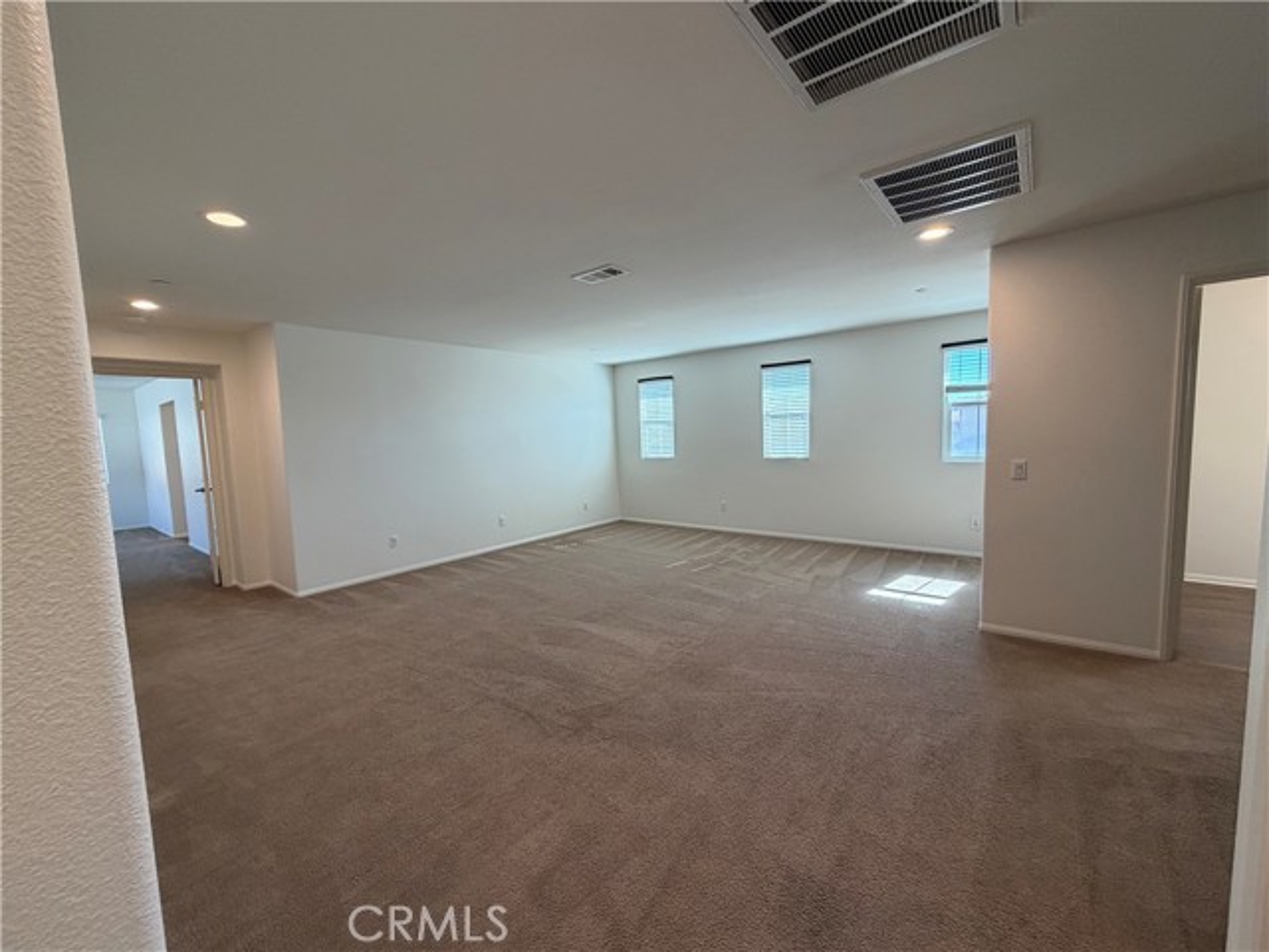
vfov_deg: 85.7
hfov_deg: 102.1
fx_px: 513
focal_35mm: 14
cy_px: 476
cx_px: 634
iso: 160
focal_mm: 2.22
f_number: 2.2
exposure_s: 1/120
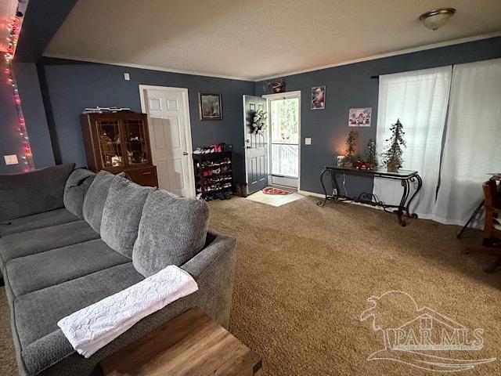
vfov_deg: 85.7
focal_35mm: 14
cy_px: 188
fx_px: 203
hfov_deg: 102.1
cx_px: 250
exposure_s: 1/40
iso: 1250
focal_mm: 2.22
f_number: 2.2
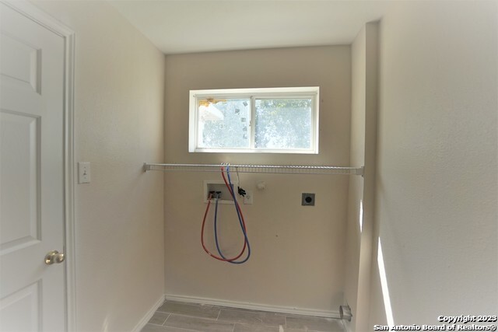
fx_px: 208
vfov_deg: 77.4
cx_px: 249
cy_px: 166
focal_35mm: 15
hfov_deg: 100.4
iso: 100
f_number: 4
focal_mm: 10
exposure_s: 1/160
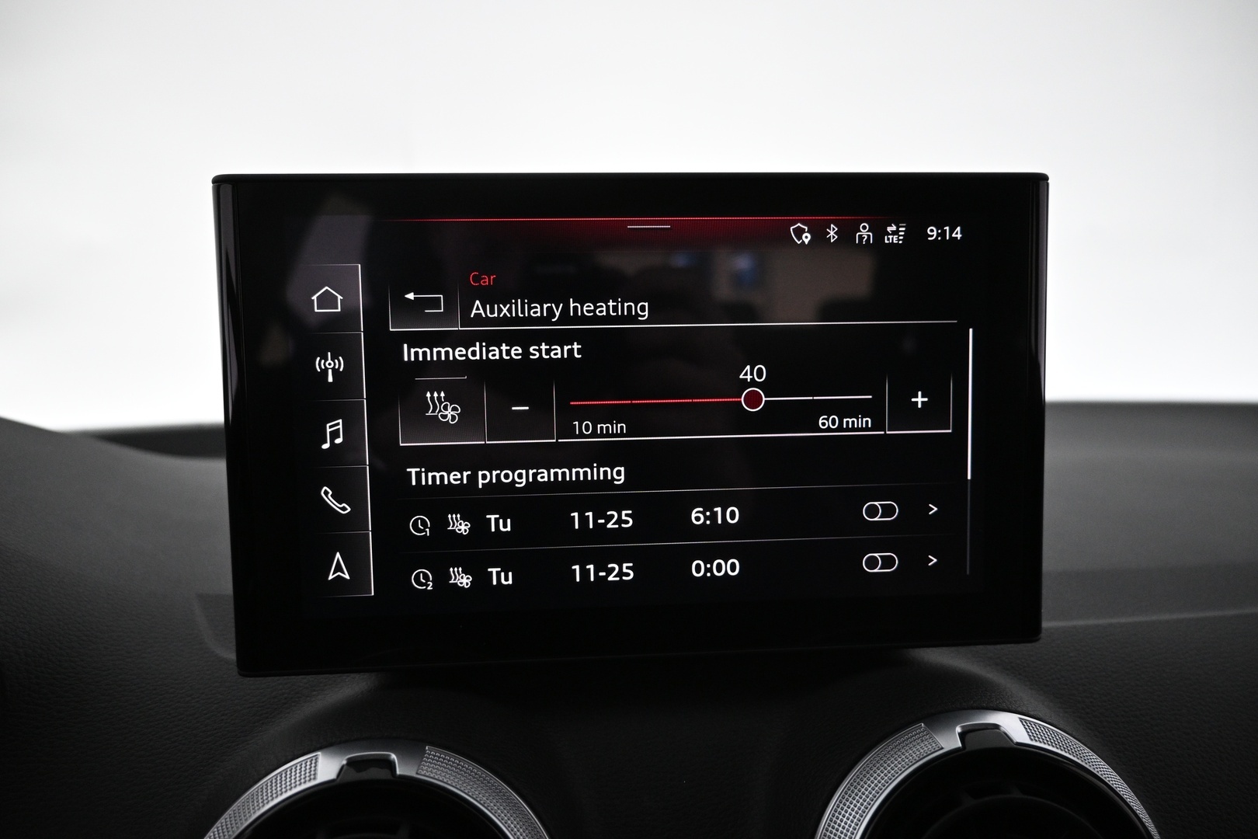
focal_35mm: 24
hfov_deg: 73.7
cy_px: 420
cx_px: 629
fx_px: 839
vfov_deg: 53.1
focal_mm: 16
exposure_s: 1/80
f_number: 3.5
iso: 1600
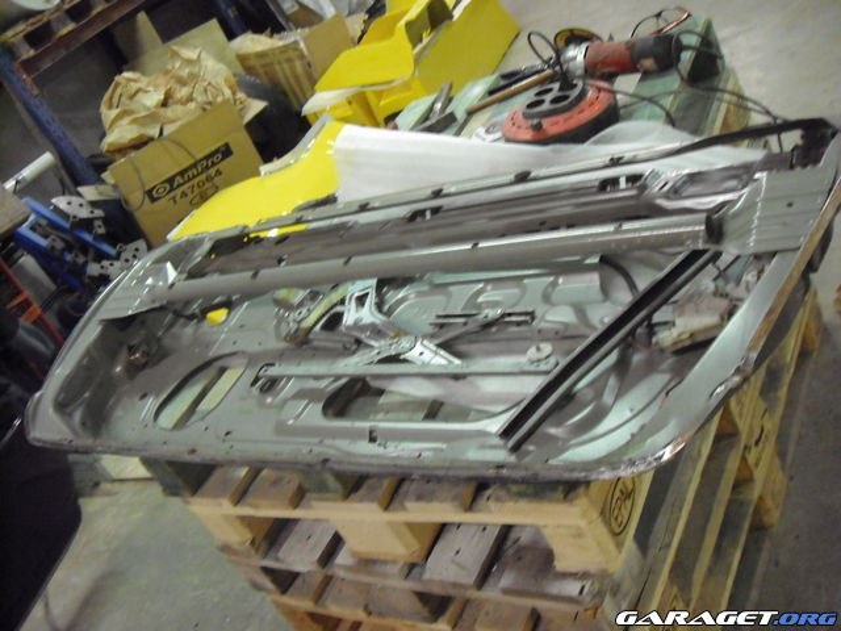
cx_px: 420
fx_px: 899
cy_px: 316
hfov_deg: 50.1
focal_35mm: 37
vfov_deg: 38.7
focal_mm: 6.2
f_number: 2.7
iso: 800
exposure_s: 1/30
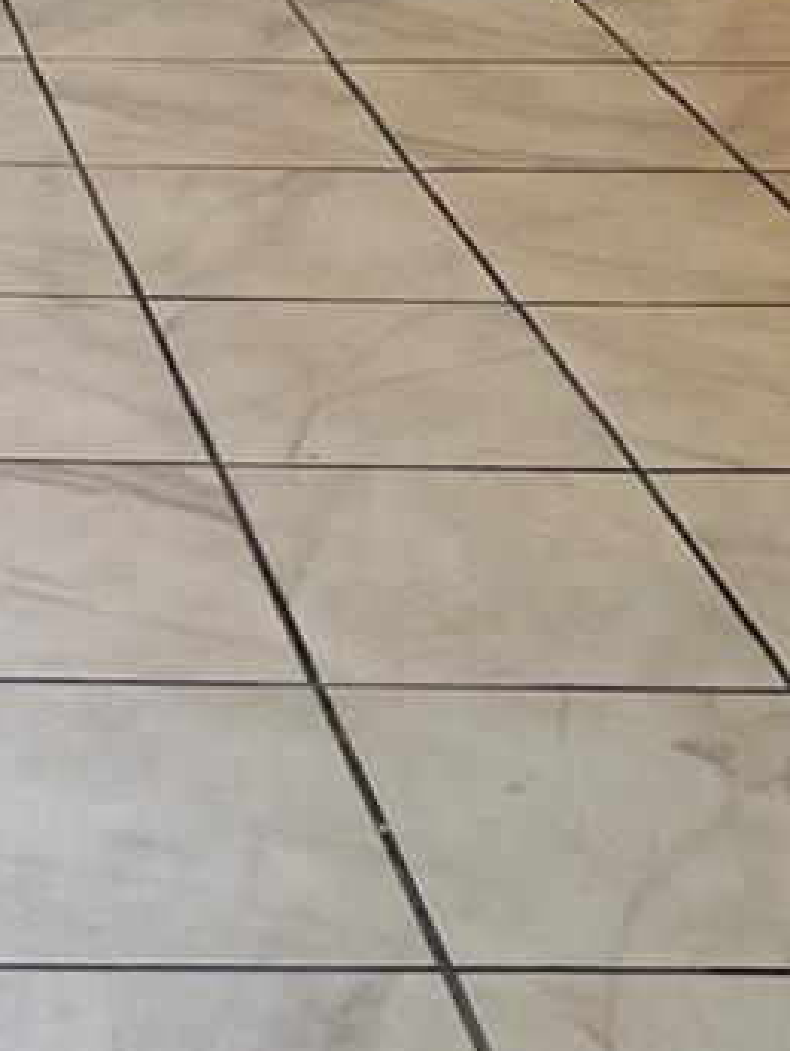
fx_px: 3161
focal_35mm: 104
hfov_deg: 13.3
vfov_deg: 17.7
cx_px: -439
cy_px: -319
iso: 64
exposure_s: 1/139
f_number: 1.78
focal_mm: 6.86
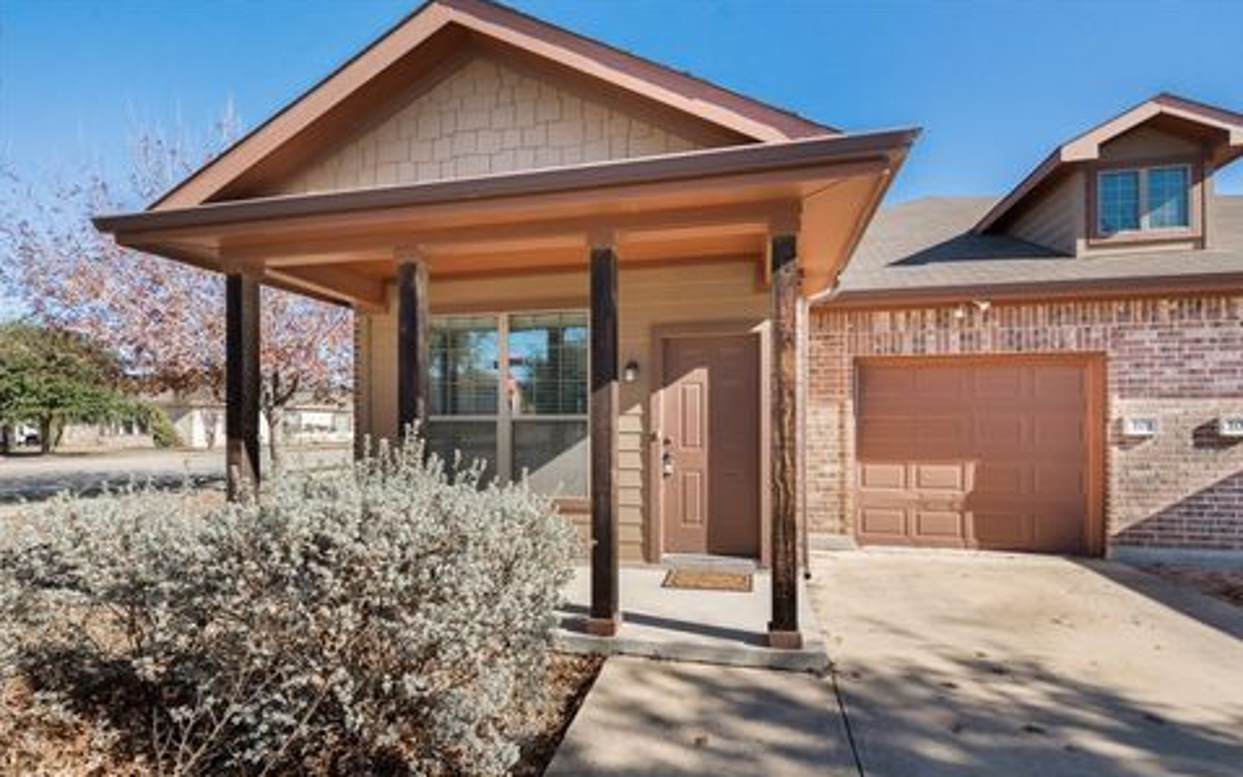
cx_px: 645
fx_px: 542
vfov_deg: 71.1
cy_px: 429
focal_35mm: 16
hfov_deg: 97.8
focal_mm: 15
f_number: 8
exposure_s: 1/125
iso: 400
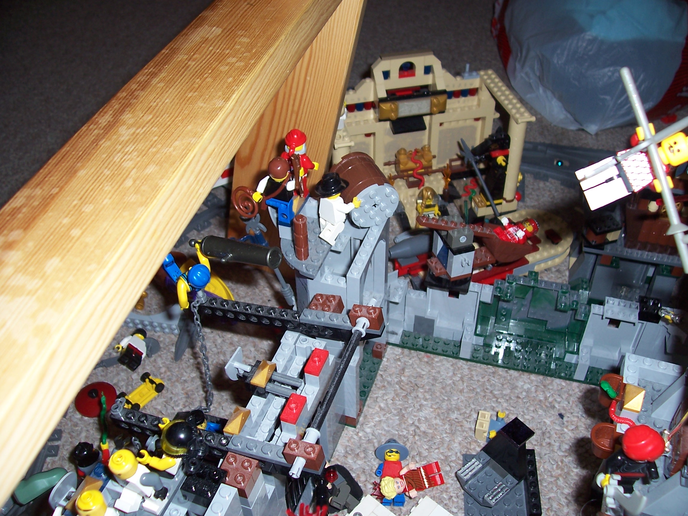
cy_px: 258
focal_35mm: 34
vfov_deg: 41.8
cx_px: 344
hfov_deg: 54.0
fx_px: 676
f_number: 2.7
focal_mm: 5.6
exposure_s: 1/60
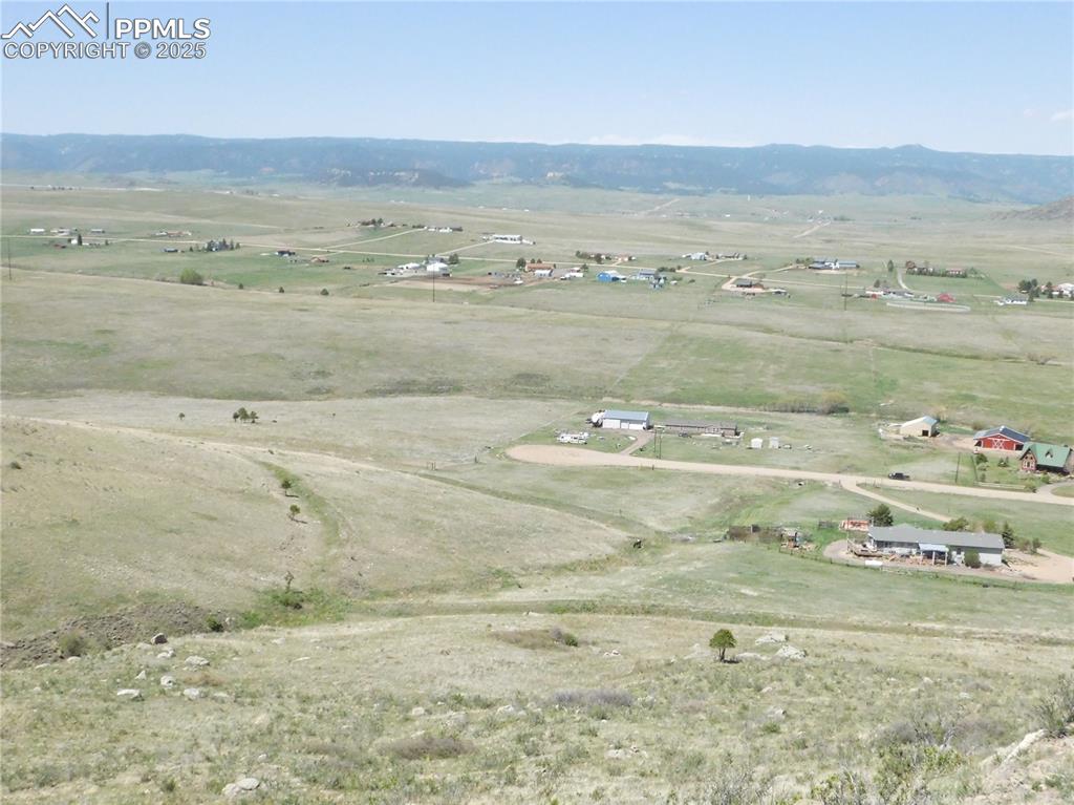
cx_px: 537
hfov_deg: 46.8
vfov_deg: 35.9
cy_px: 402
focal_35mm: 40
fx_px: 1240
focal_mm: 7.1
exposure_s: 1/1500
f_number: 7.2
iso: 800
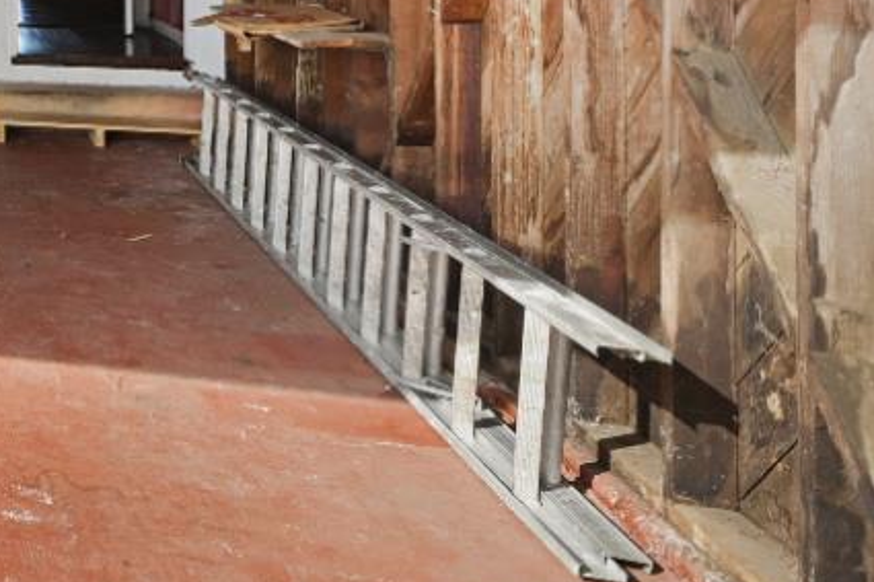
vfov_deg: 24.0
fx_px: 1286
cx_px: -510
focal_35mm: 53
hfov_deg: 25.5
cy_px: -43
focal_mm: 15
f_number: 10
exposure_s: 1/60
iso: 800
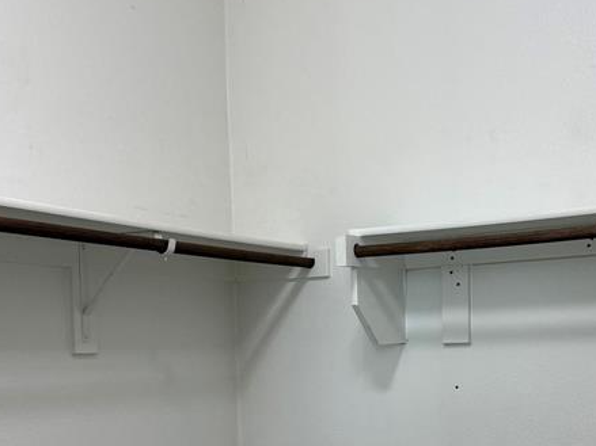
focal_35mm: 56
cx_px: 354
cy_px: 393
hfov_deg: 34.3
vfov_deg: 25.4
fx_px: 964
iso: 200
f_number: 1.78
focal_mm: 6.76
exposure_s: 1/120
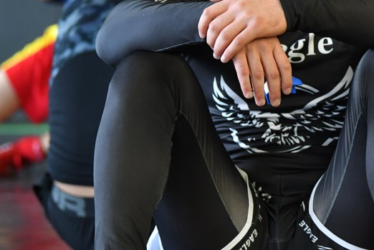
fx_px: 2545
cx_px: 426
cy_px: 91
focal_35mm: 245
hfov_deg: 8.3
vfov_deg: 5.6
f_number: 2.8
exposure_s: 1/250
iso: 1250
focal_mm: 100
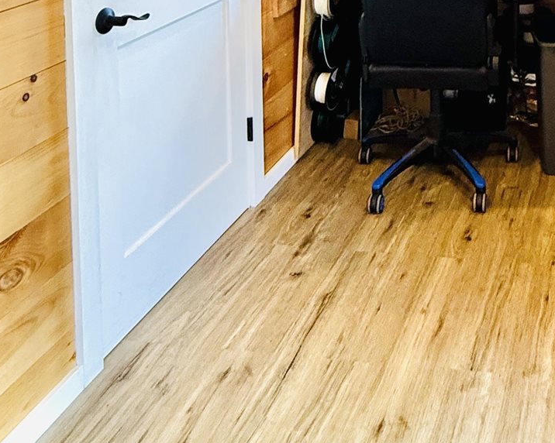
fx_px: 722
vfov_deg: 28.0
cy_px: -139
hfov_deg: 38.0
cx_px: 538
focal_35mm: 44
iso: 200
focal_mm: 2.22
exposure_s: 1/99
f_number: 2.2
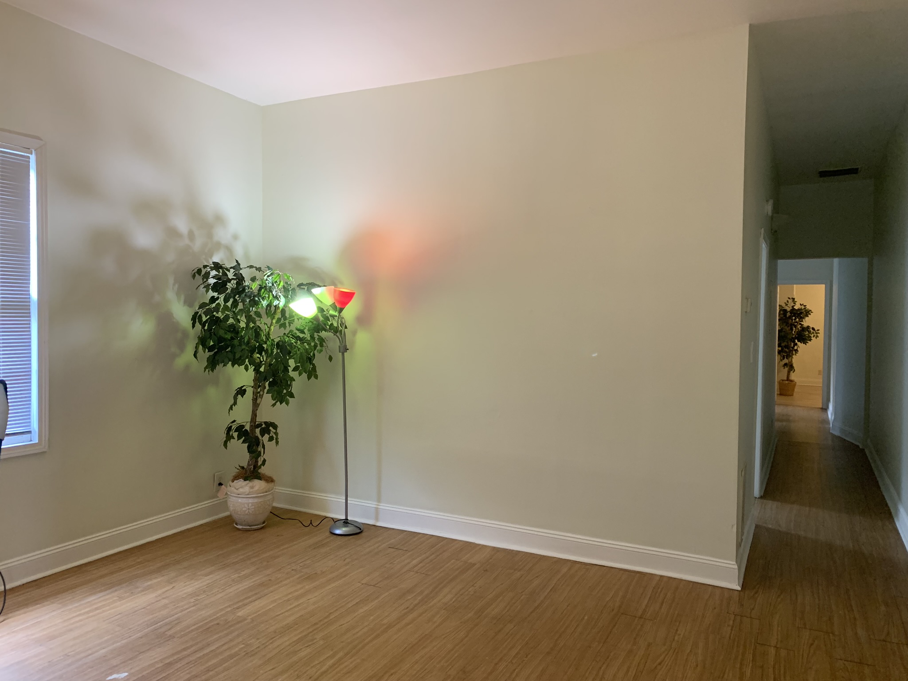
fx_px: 682
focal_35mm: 26
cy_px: 340
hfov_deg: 67.3
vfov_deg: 53.1
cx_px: 454
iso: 200
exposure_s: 1/60
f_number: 1.8
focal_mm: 4.25
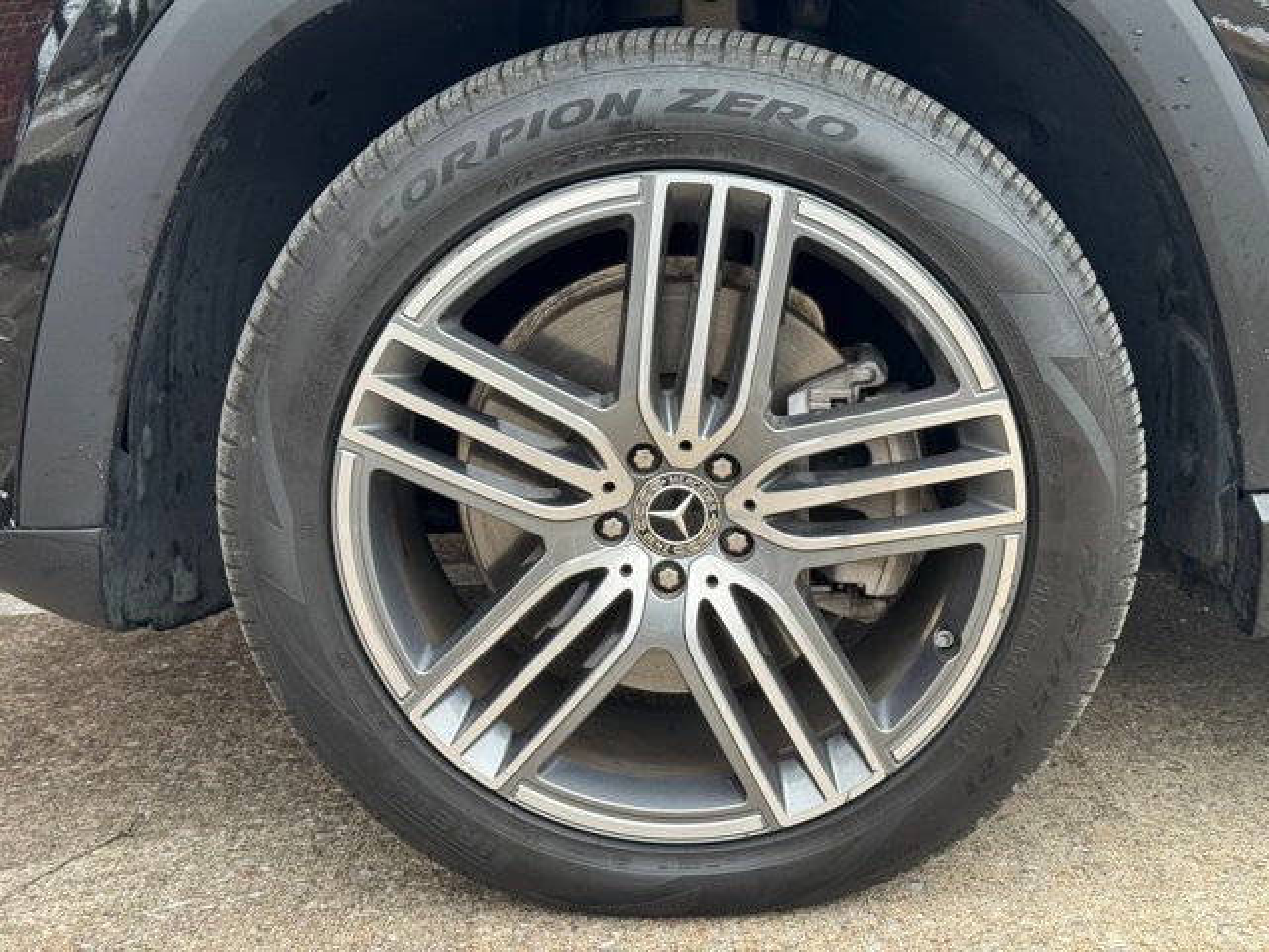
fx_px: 1760
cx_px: 634
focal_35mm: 48
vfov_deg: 30.3
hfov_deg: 39.7
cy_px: 476
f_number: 1.78
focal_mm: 6.76
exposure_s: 1/60
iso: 100
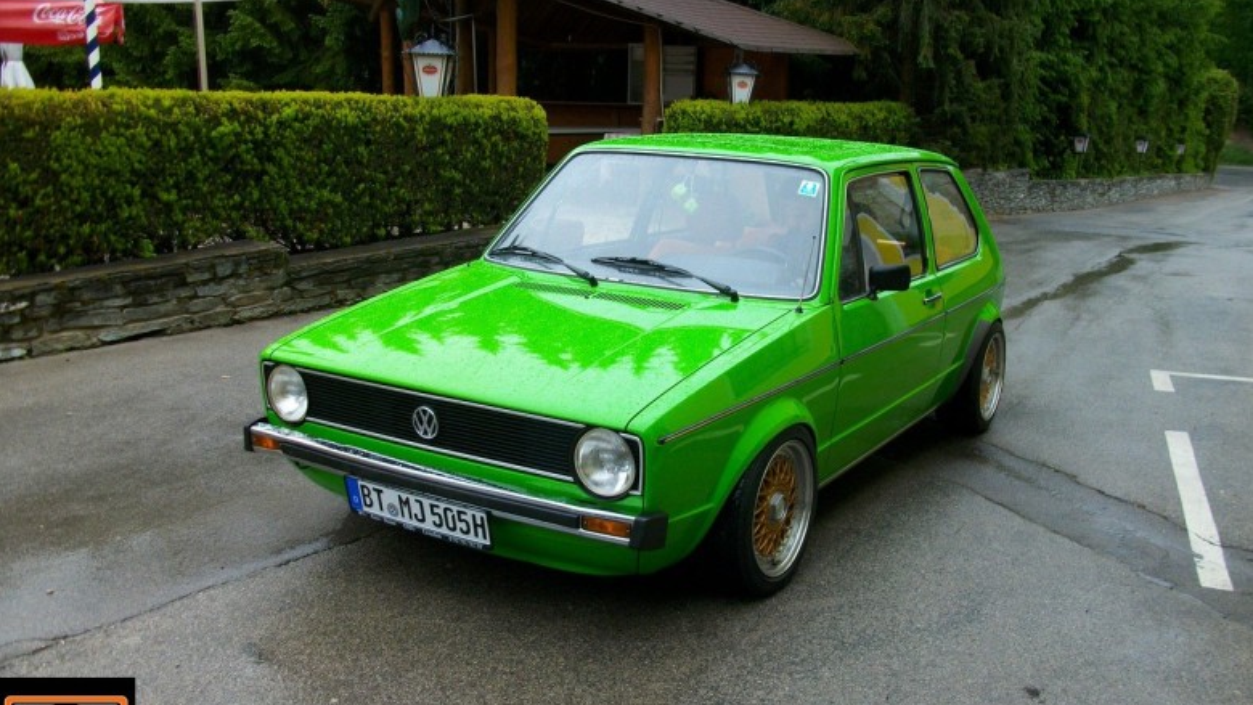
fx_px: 1263
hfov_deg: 52.8
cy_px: 401
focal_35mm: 38
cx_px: 639
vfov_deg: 31.2
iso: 80
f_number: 2.9
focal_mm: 5.7
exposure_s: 1/118
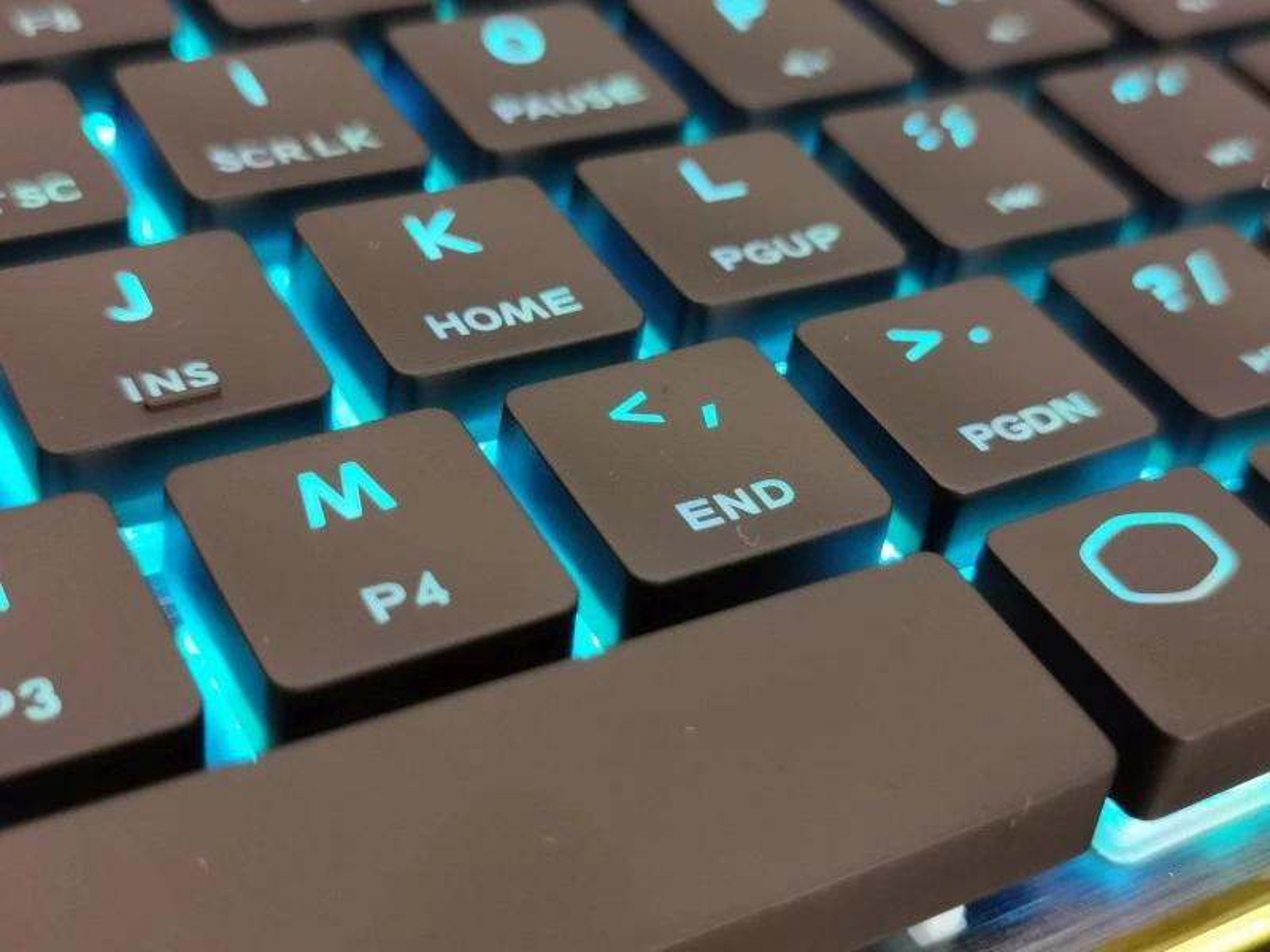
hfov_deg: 39.7
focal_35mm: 48
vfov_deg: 30.3
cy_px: 476
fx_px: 1761
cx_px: 635
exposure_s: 1/40
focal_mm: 5.56
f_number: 1.6
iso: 320
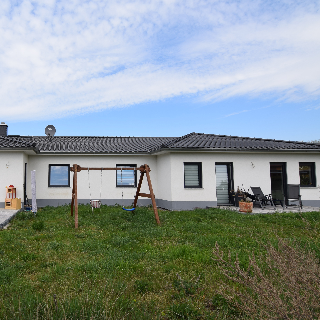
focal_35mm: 23
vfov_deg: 68.0
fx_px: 237
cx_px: 75
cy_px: 160
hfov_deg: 63.5
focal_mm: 11
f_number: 9
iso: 200
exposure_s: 1/320
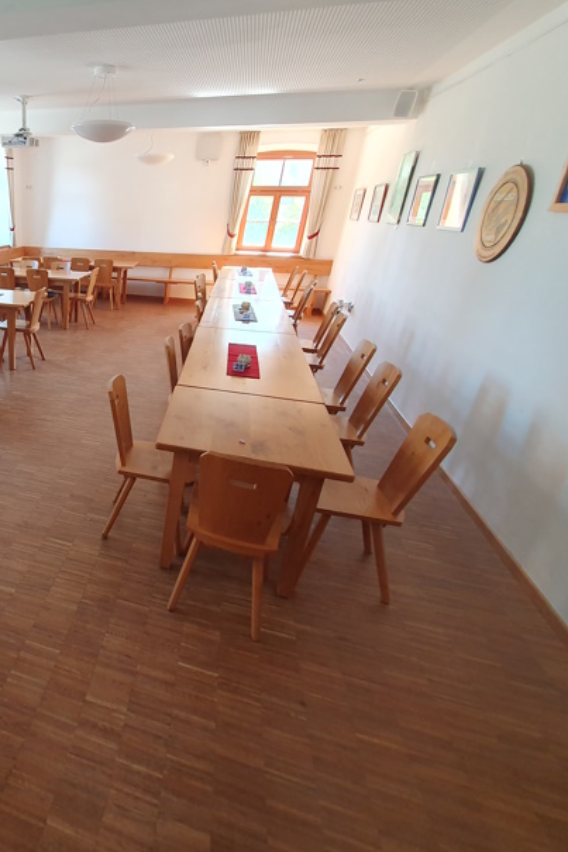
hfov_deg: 56.4
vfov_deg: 86.9
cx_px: 65
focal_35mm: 19
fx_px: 450
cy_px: 415
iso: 160
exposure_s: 1/50
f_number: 2.2
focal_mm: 1.8
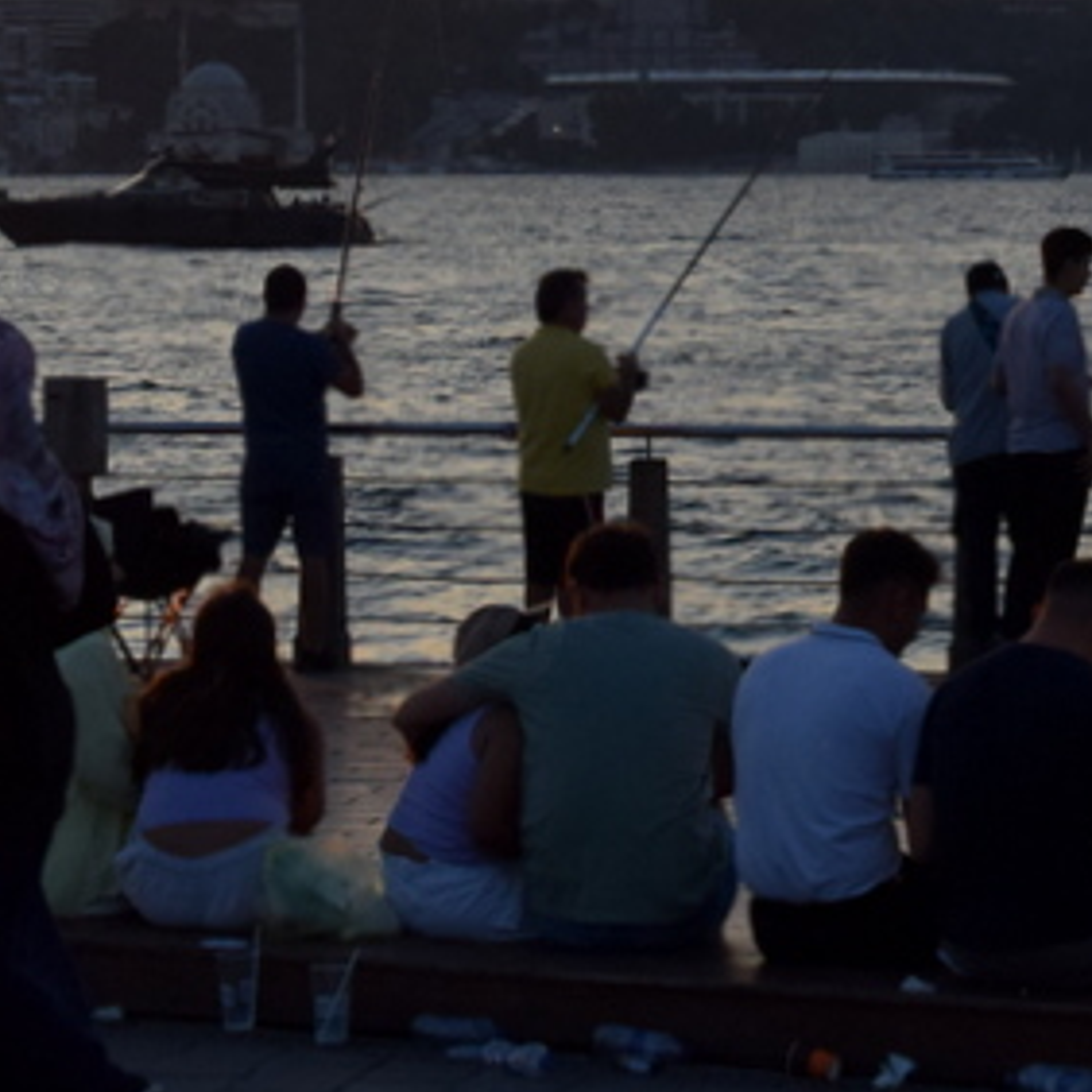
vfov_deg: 10.7
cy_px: 172
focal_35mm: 163
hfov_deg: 10.7
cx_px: 585
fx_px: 5818
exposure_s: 1/1600
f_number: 6.3
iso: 400
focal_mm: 30
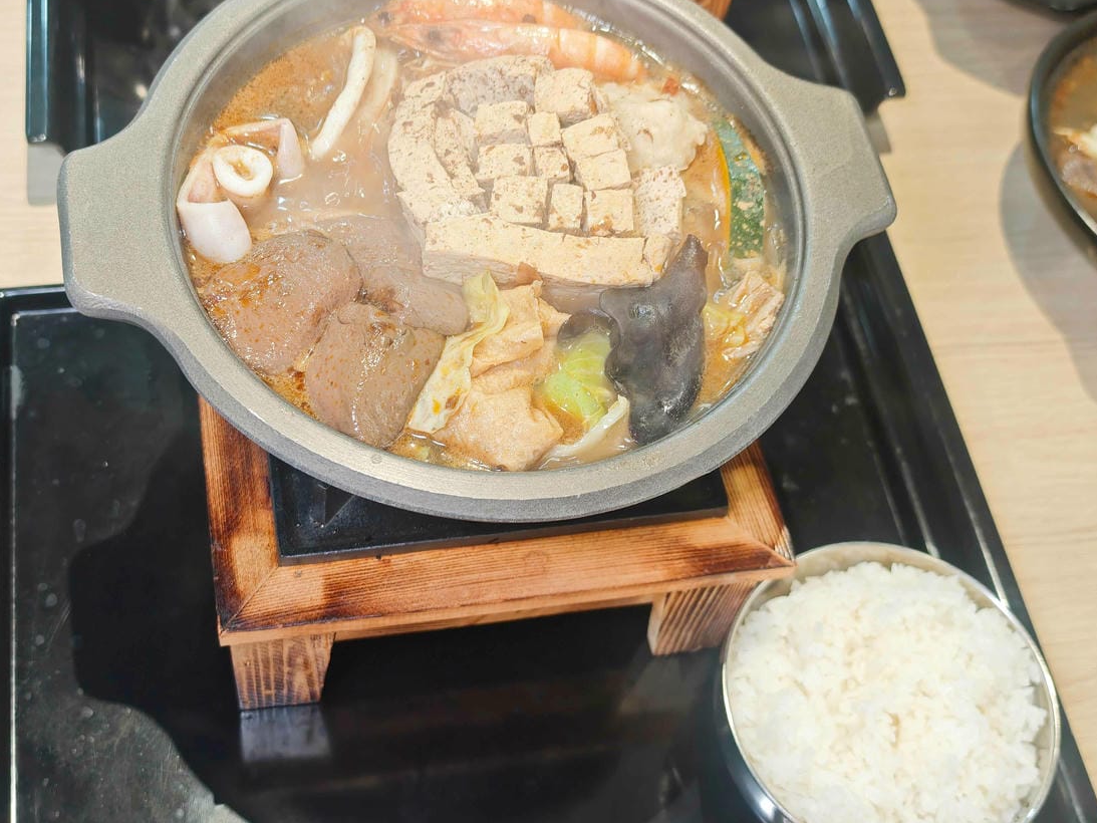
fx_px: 1426
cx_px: 518
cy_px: 392
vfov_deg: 32.2
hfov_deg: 42.1
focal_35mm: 45
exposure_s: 1/60
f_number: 2
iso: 160
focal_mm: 8.72
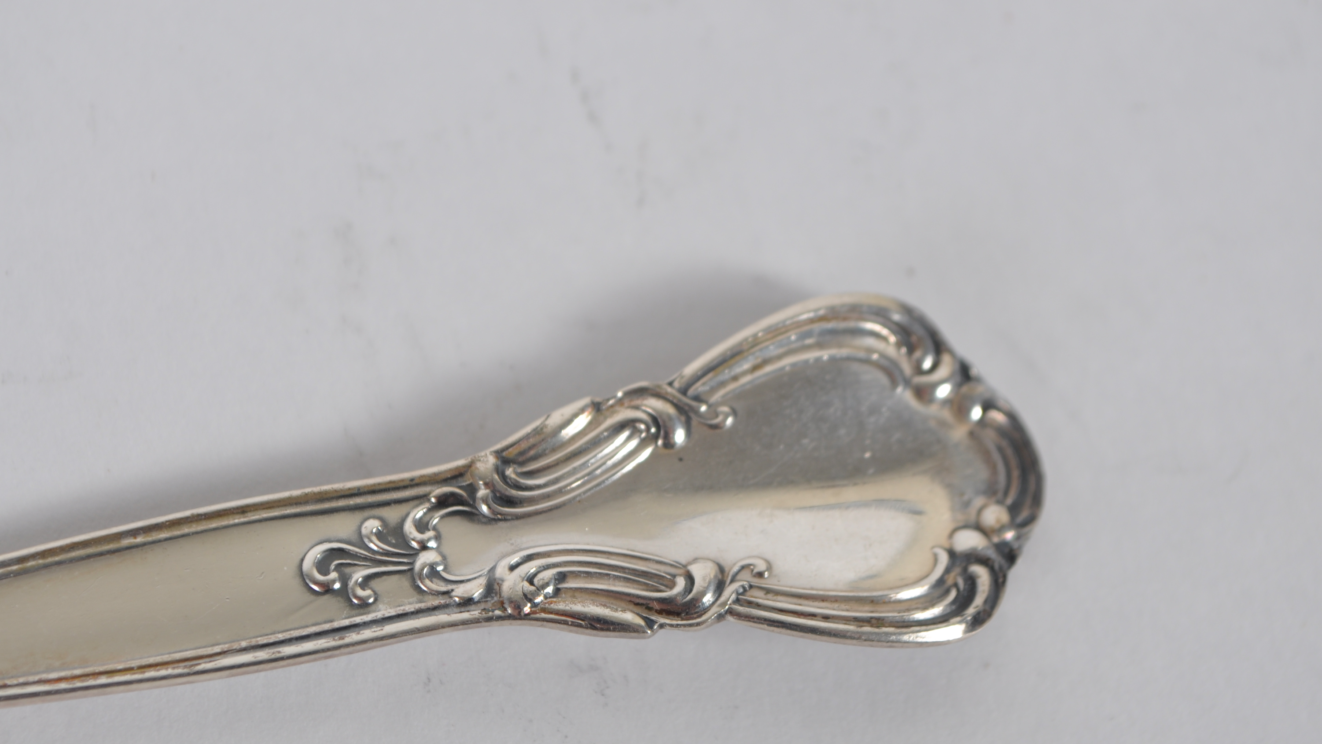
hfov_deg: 20.8
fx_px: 3597
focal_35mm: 103
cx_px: 643
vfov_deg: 11.8
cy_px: 498
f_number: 9
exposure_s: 1/125
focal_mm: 55
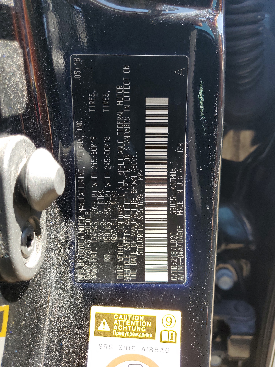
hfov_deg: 53.1
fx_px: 275
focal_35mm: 26
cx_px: 138
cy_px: 184
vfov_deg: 67.3
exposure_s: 1/156
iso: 50
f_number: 1.5
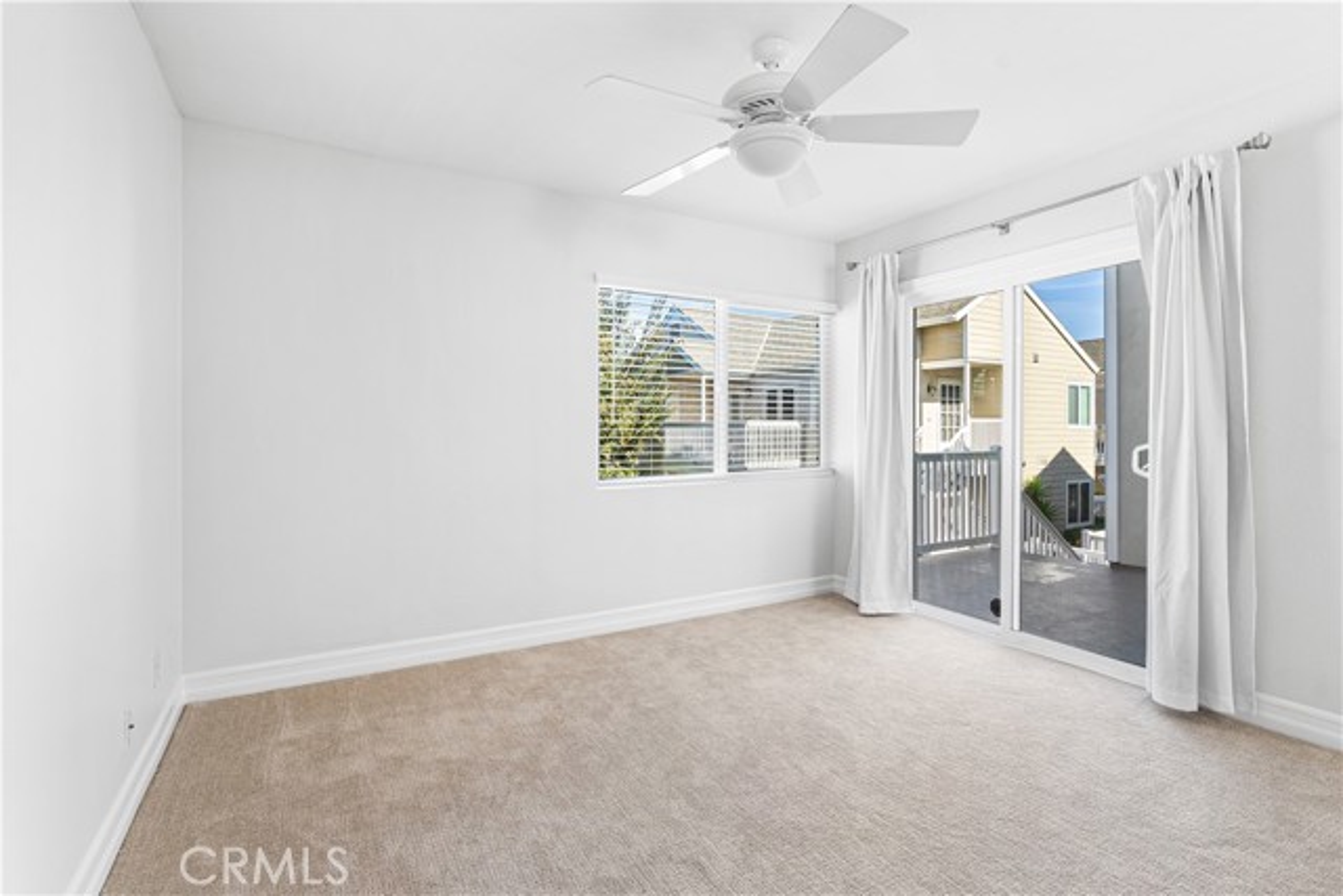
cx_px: 672
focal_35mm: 16
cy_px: 448
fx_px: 597
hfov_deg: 96.7
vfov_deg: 73.8
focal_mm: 16
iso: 100
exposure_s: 1/6
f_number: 8
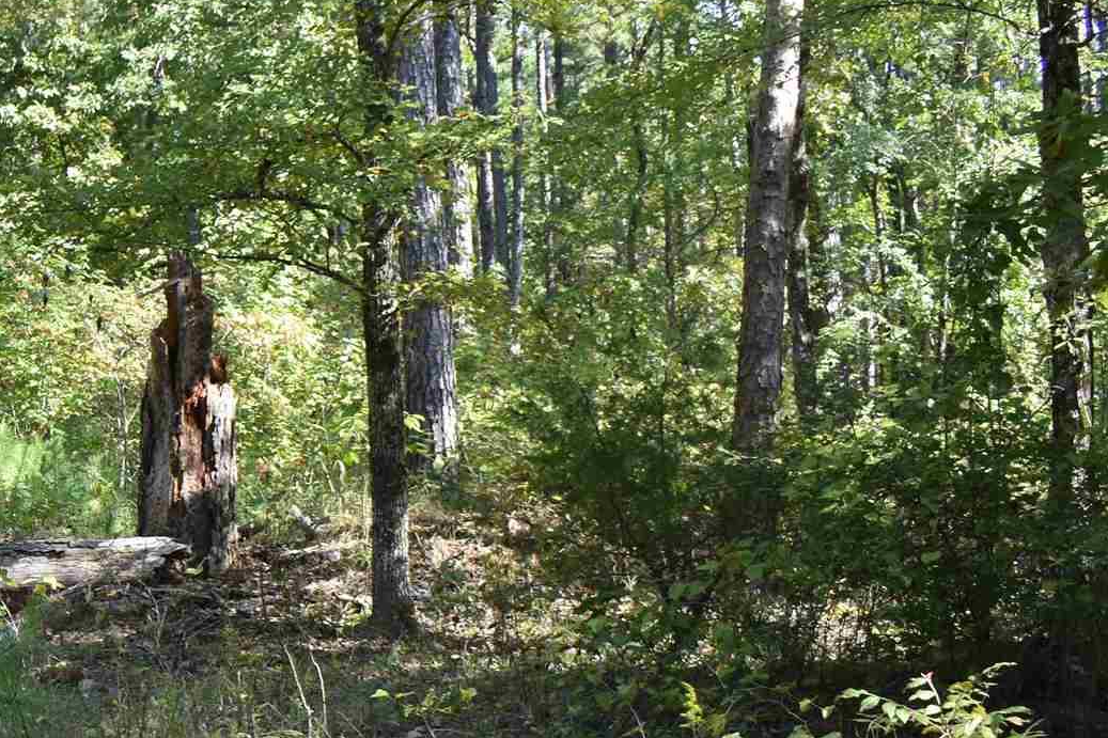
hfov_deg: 22.8
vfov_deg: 17.0
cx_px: -310
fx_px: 2462
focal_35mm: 80
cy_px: 517
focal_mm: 18
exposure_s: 1/250
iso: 400
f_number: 5.6
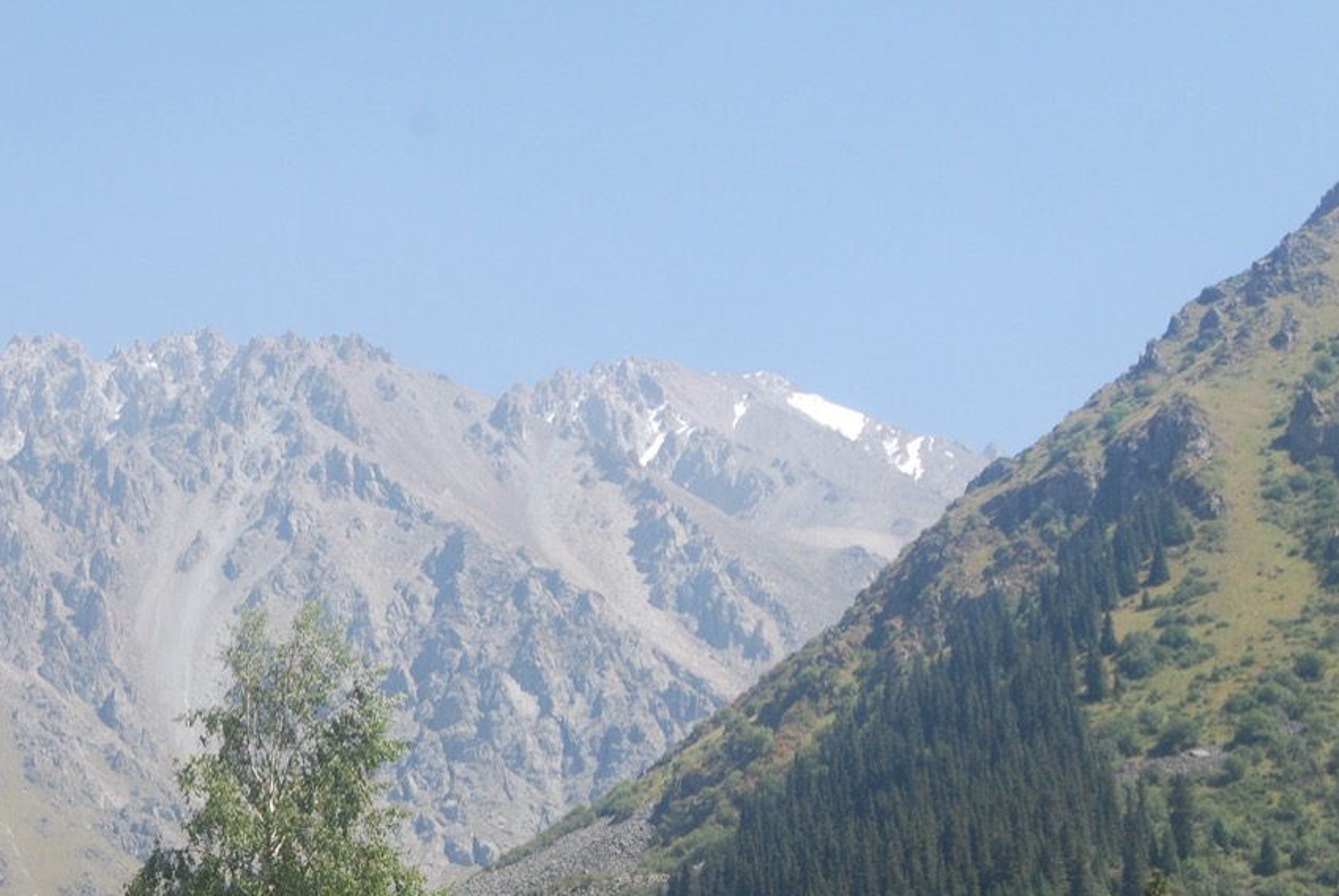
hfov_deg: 20.3
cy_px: 709
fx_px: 3684
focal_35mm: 99
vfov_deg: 13.8
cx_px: 229
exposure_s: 1/200
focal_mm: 35
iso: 200
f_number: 10
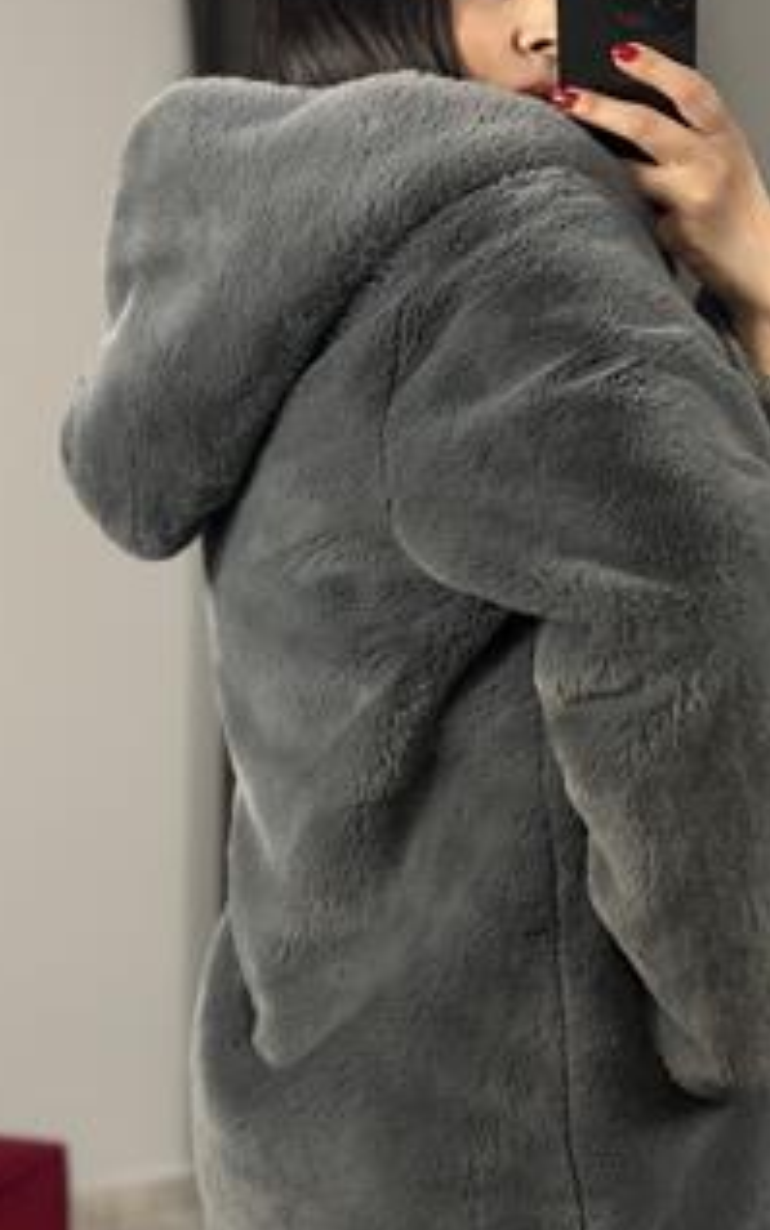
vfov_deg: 31.0
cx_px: 449
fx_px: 2214
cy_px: 741
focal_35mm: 66
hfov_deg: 19.7
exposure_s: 1/100
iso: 125
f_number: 1.78
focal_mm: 6.86
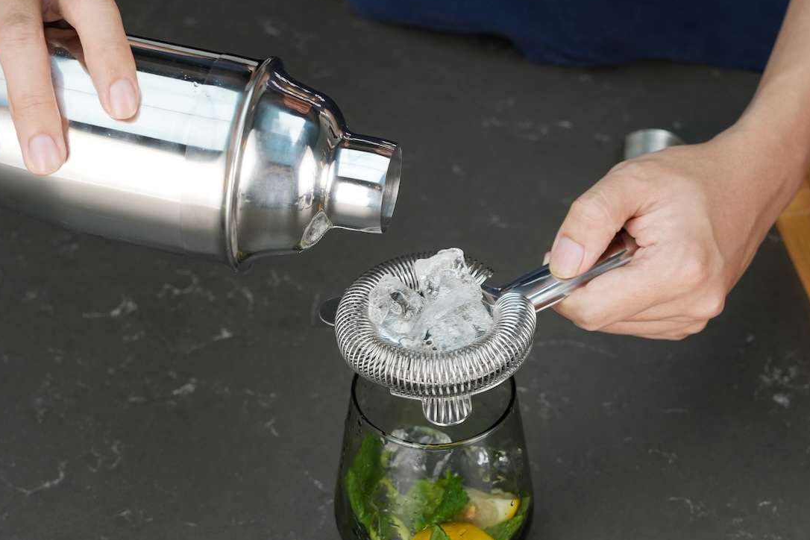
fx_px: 1957
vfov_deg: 15.7
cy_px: 325
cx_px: 483
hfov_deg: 23.3
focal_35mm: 87
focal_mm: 70
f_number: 7.1
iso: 100
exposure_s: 1/30
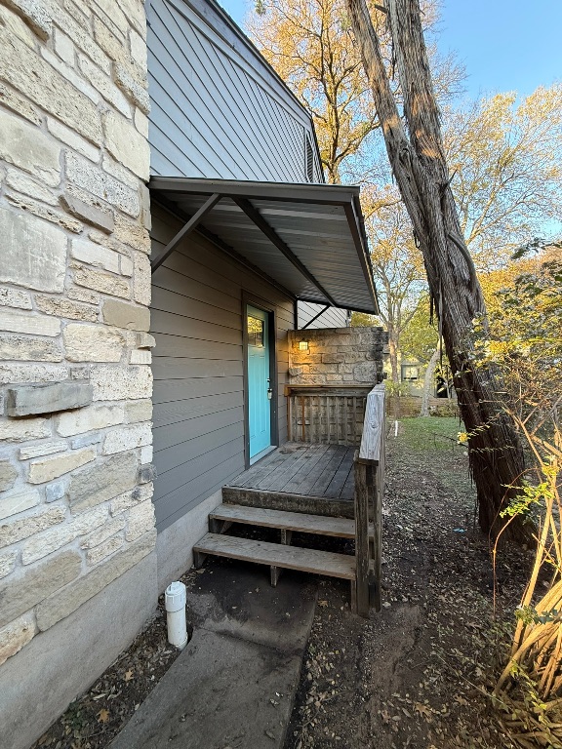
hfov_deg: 85.7
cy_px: 374
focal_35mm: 14
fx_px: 303
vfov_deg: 102.1
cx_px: 281
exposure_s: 1/120
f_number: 2.2
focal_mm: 2.22
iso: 125
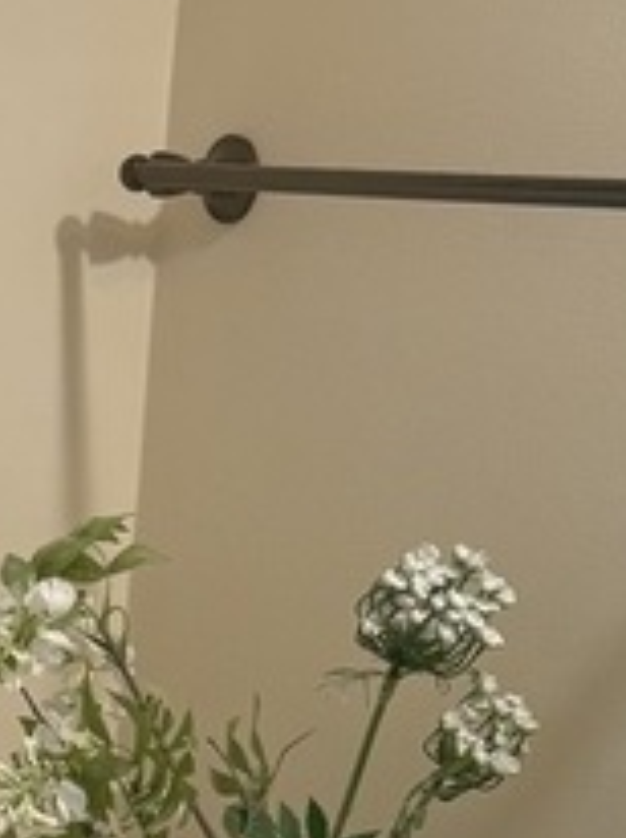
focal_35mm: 126
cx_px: -122
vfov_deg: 15.2
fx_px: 3044
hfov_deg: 11.5
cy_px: 944
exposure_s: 1/120
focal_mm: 6.76
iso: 125
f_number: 1.78
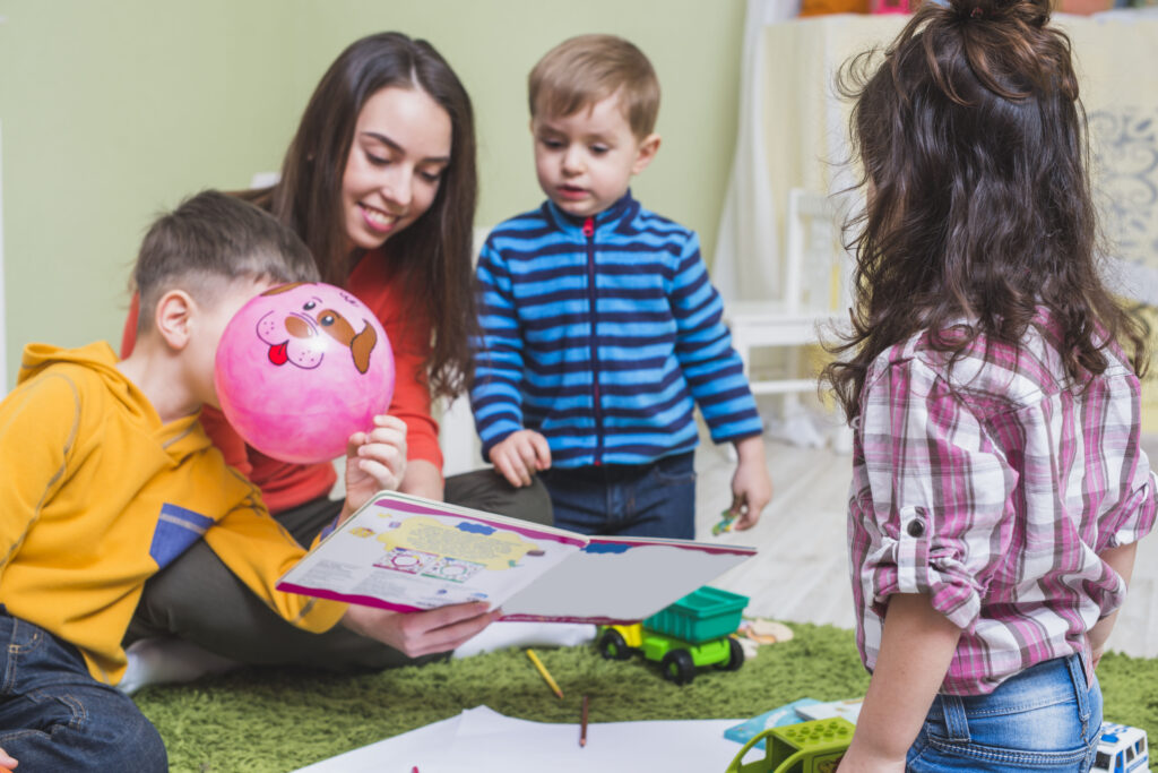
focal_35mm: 50
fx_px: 1608
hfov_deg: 39.6
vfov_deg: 27.0
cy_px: 386
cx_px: 579
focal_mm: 50
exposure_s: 1/160
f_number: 5.6
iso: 160
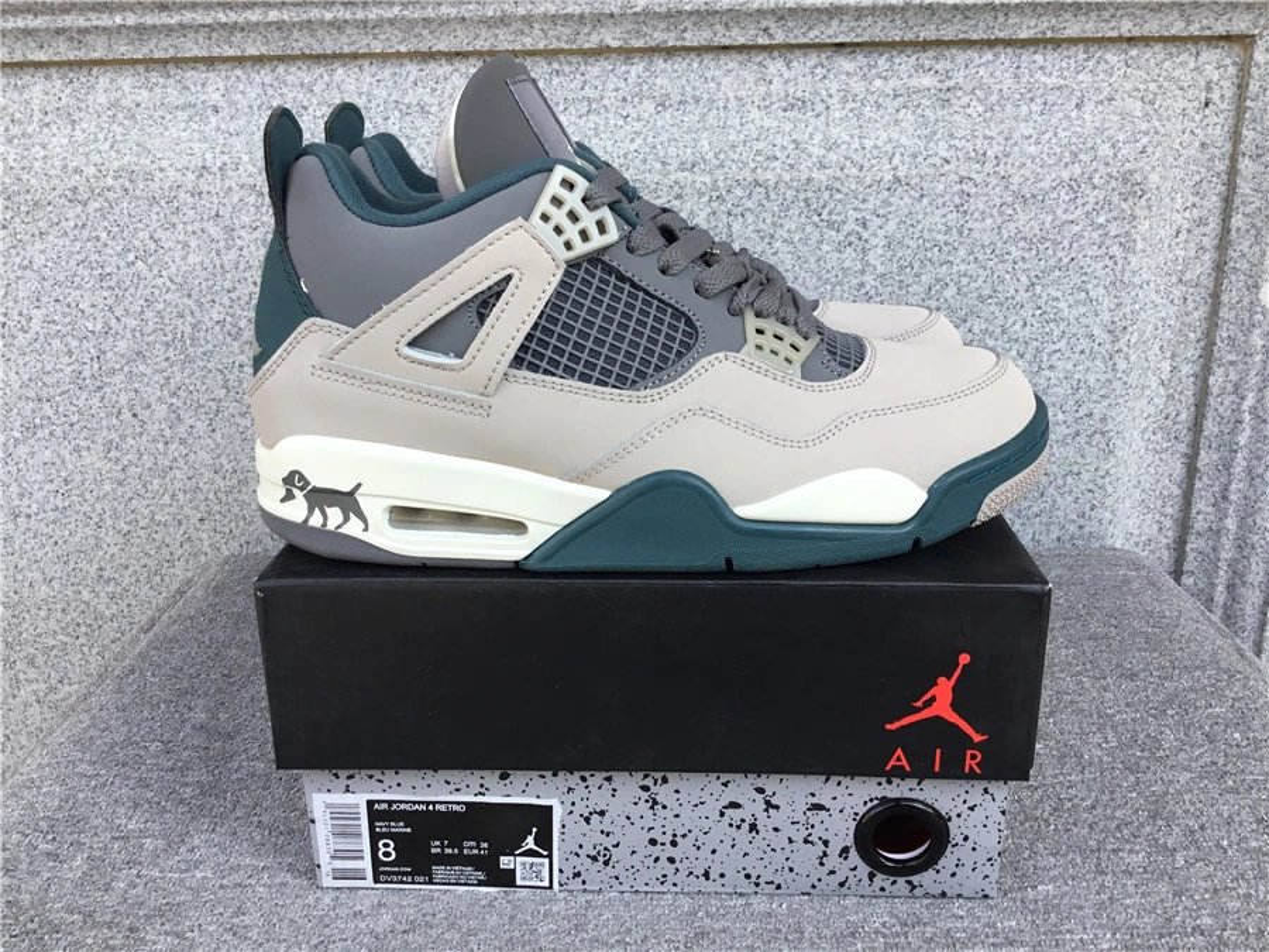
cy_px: 476
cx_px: 634
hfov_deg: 58.4
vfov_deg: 45.4
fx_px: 1136
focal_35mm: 31
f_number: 2.4
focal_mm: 3.3
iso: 25
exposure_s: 1/224
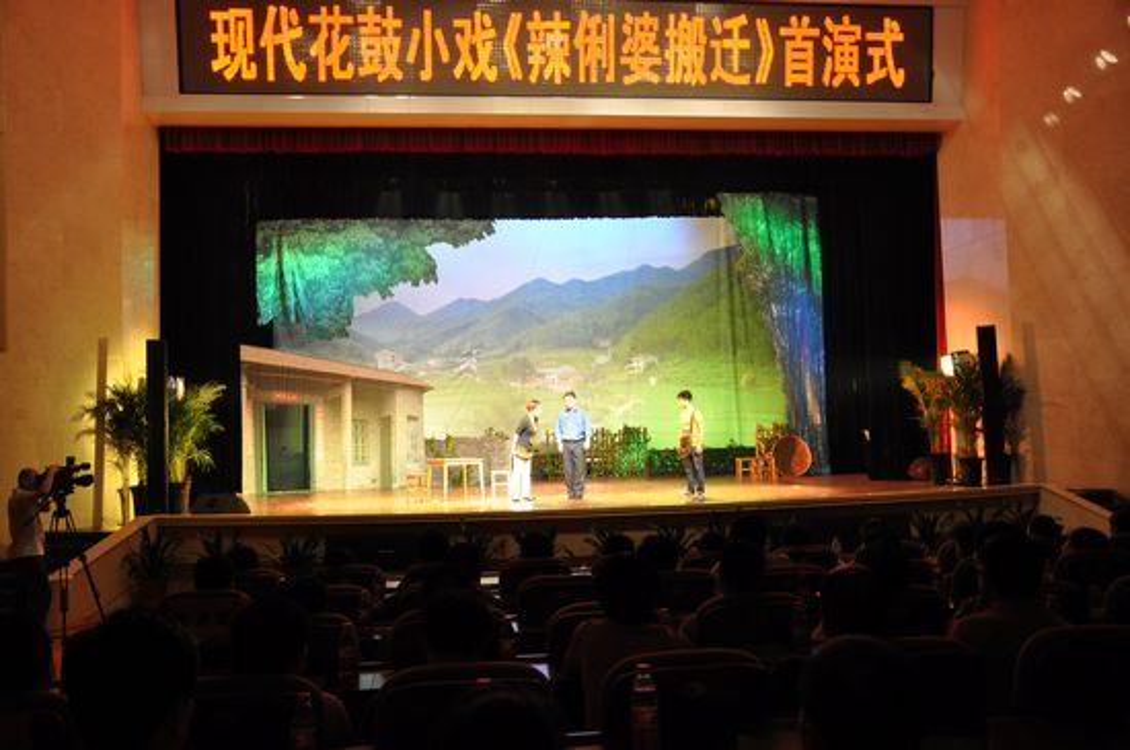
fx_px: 1034
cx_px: 565
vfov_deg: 39.9
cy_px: 375
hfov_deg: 57.3
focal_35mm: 33
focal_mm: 22
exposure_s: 1/15
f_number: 4
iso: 400
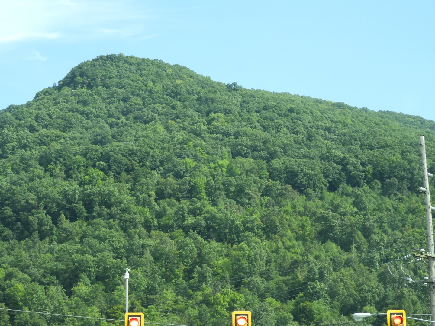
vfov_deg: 14.1
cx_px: 218
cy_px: 163
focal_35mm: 105
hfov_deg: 18.7
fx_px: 1319
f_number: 4.8
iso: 100
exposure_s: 1/160
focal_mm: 18.8
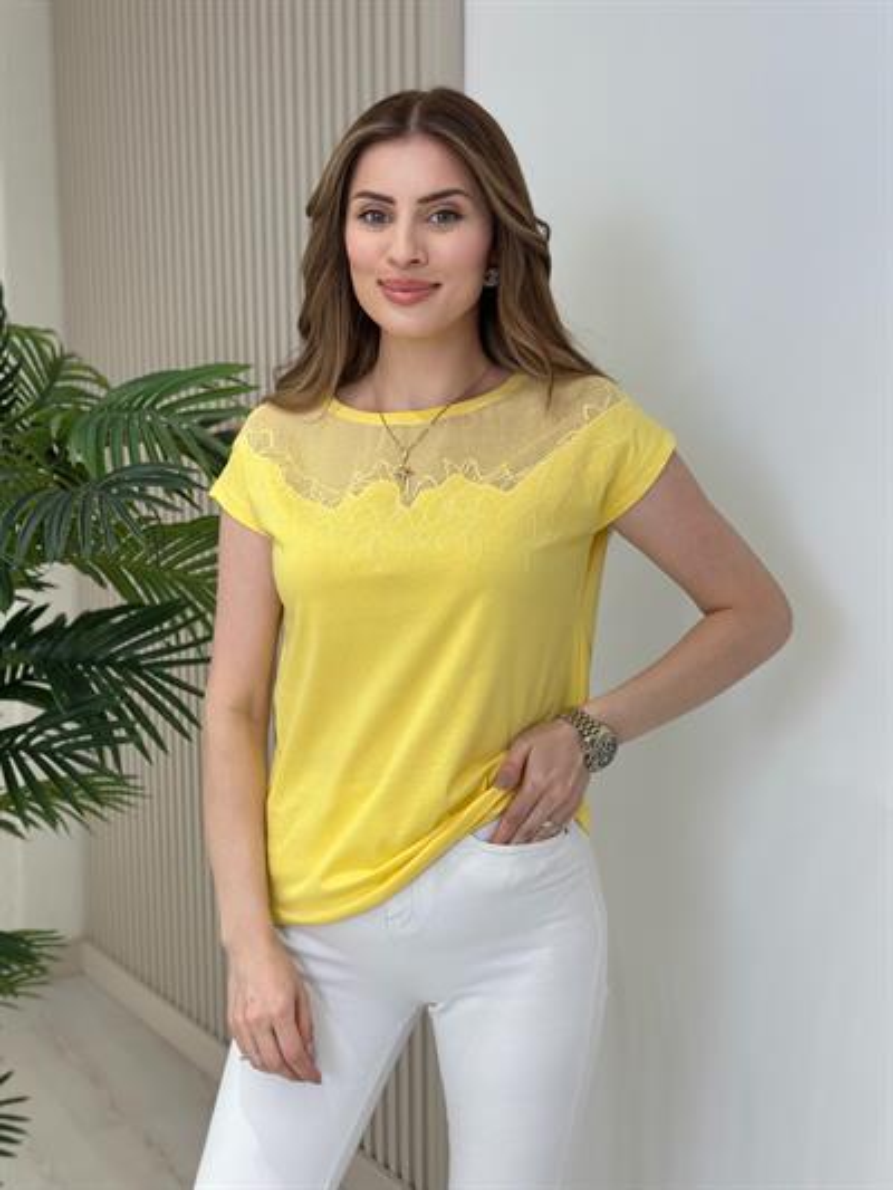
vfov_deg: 39.6
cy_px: 595
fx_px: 1650
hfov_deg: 30.3
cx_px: 446
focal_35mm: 48
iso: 80
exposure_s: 1/260
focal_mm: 6.86
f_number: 1.78
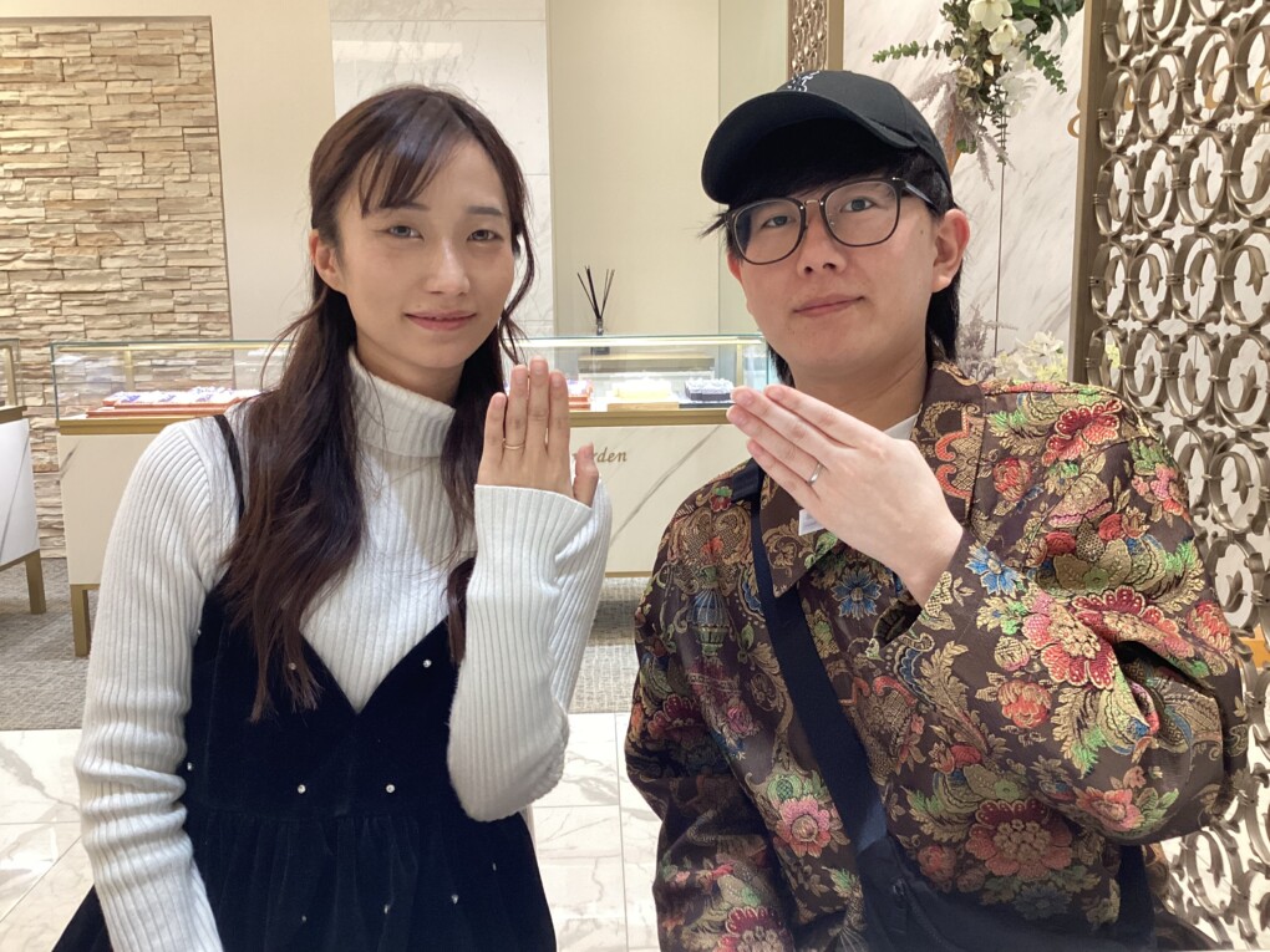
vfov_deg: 45.4
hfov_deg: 58.4
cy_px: 476
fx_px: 1137
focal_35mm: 31
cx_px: 635
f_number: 2.4
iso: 125
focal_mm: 3.3
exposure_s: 1/60
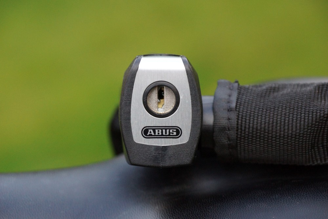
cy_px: 110
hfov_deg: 10.2
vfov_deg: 6.8
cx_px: 164
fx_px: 1845
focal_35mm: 202
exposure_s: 1/320
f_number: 5.6
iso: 1600
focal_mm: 135
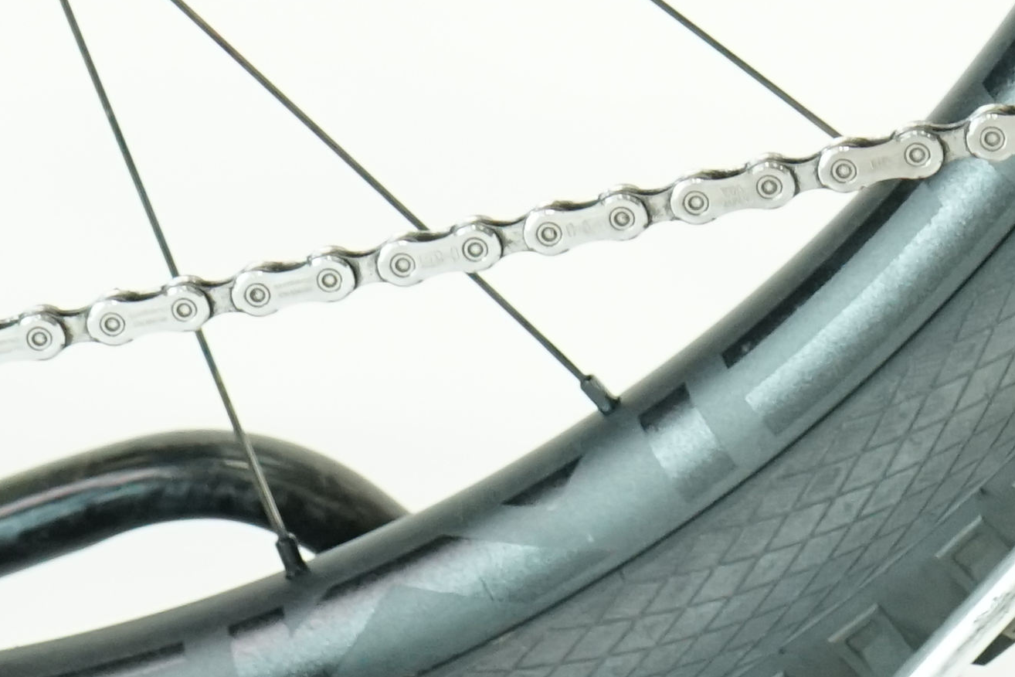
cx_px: 1129
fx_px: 5920
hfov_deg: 9.7
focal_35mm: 210
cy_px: -542
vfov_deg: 6.4
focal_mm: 46
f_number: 5
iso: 2500
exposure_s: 1/200
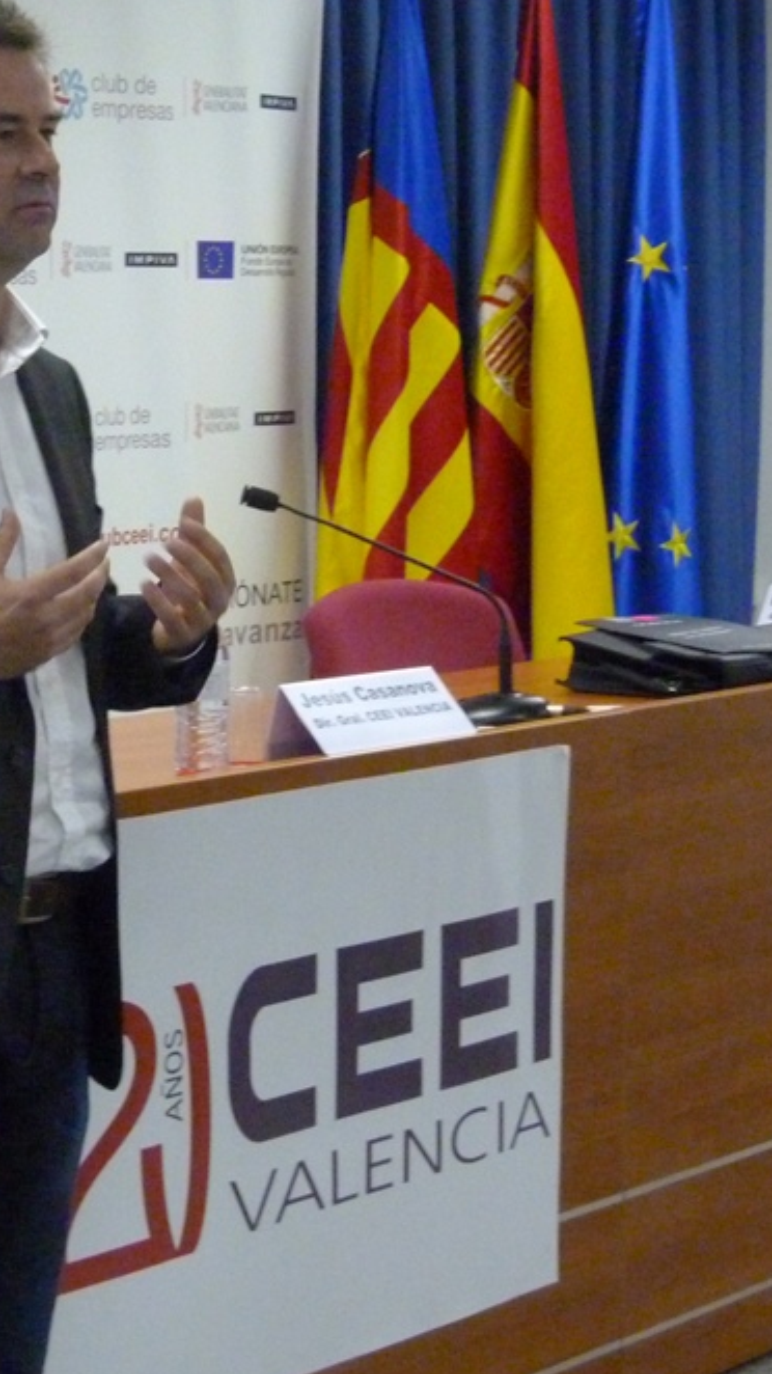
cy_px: 691
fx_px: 3132
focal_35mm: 86
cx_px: -31
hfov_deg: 13.8
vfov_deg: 24.7
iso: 800
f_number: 3.2
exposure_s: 1/40
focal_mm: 9.2
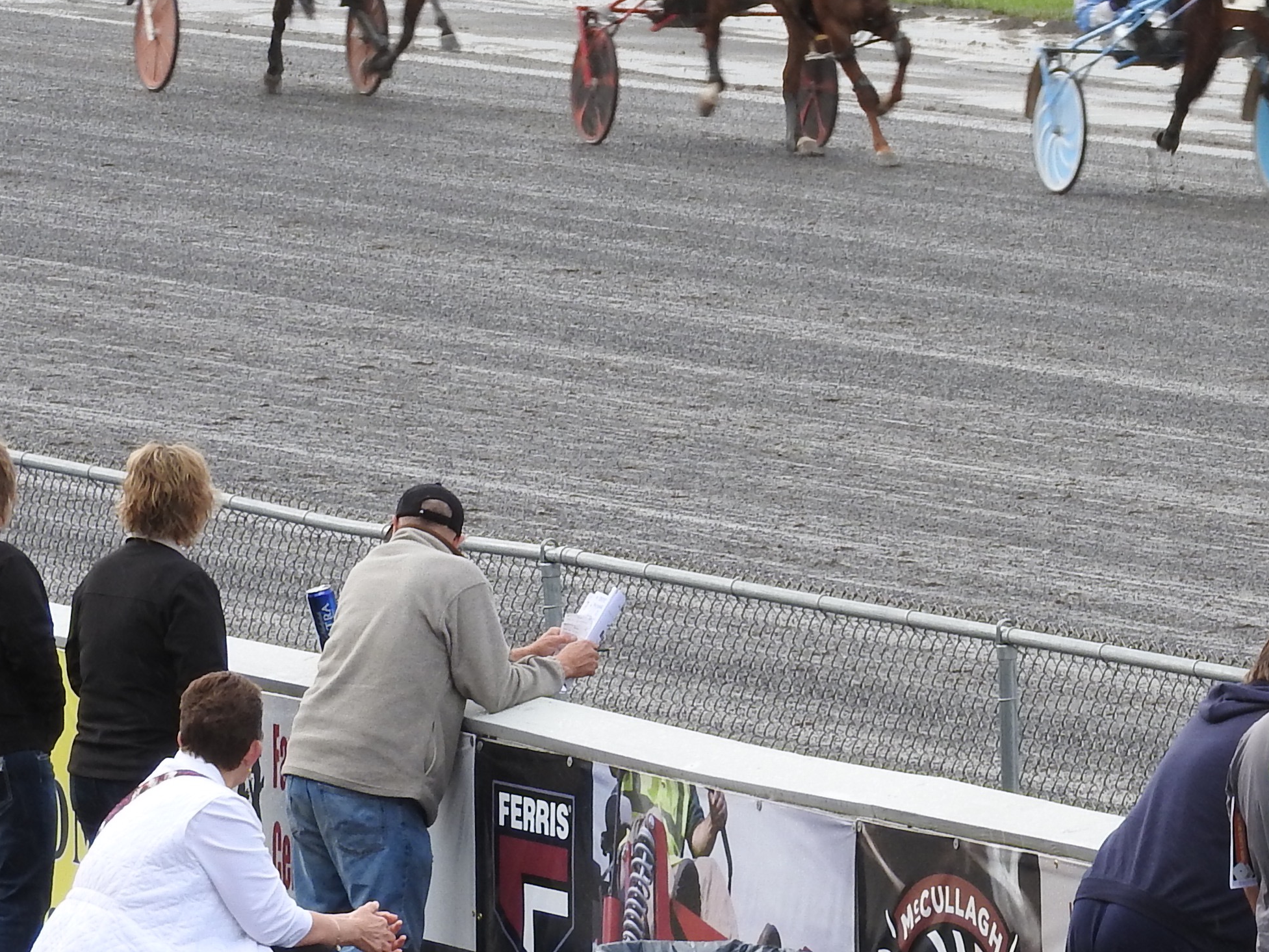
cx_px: 1157
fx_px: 19027
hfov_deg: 3.8
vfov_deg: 2.9
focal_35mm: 519
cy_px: -46
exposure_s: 1/200
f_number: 5.3
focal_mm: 39.4
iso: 100
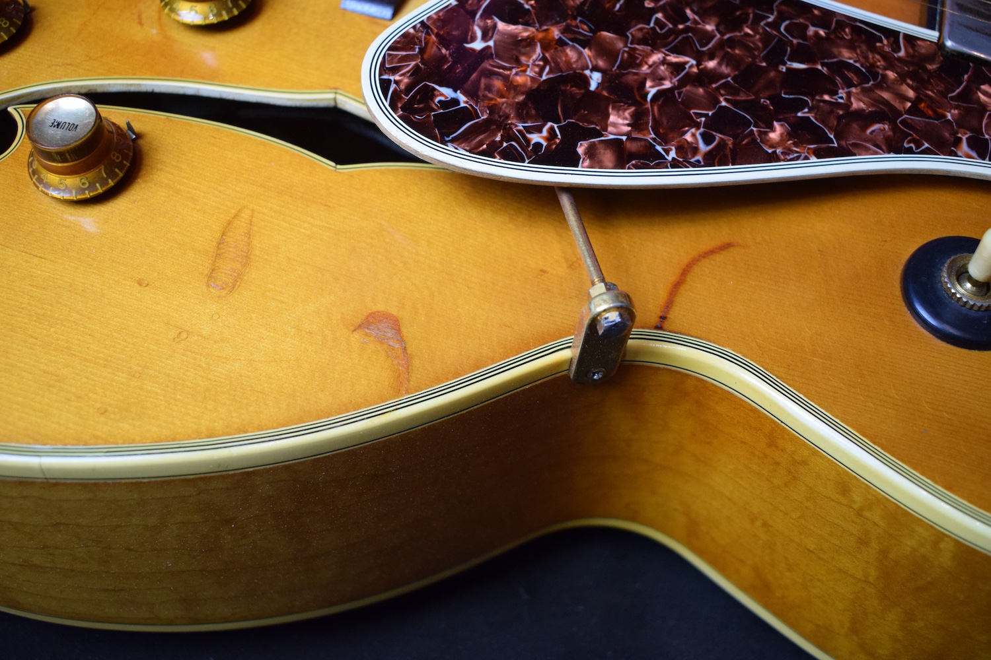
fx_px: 1032
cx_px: 496
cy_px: 330
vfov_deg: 35.5
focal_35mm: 38
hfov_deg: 51.3
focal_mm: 25
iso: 1800
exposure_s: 1/60
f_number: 4
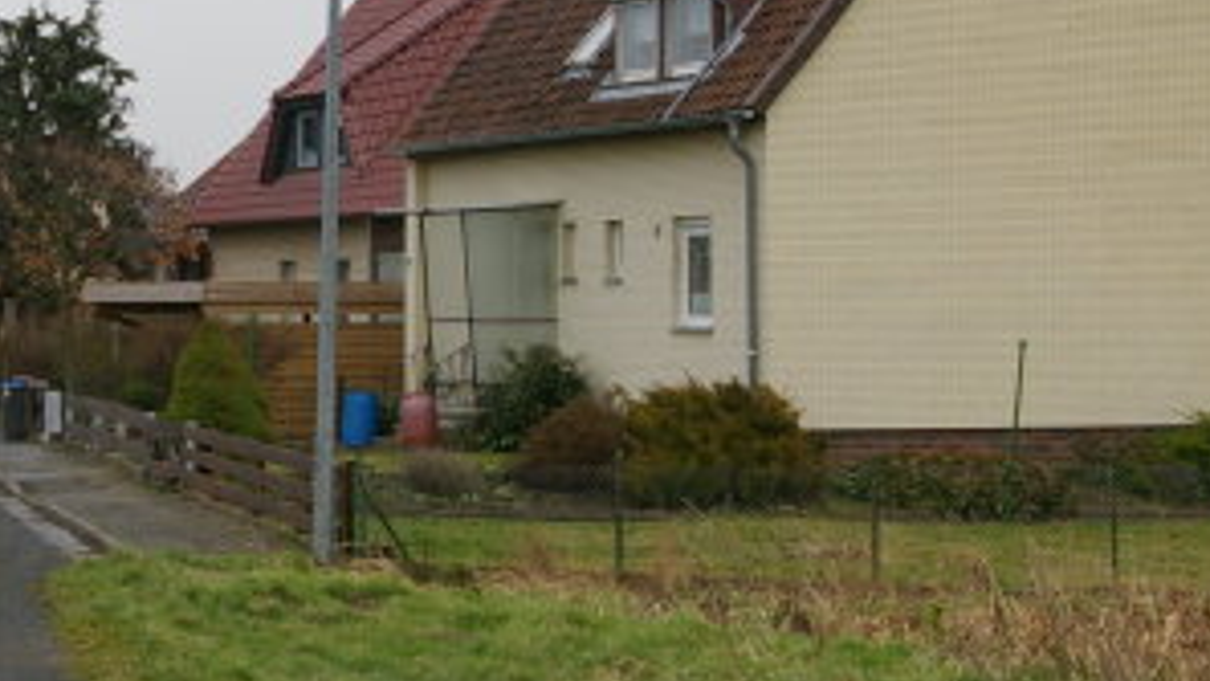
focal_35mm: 110
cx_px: 155
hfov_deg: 19.2
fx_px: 3529
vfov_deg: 11.0
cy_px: 208
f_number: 6.7
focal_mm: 26
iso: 200
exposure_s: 1/250
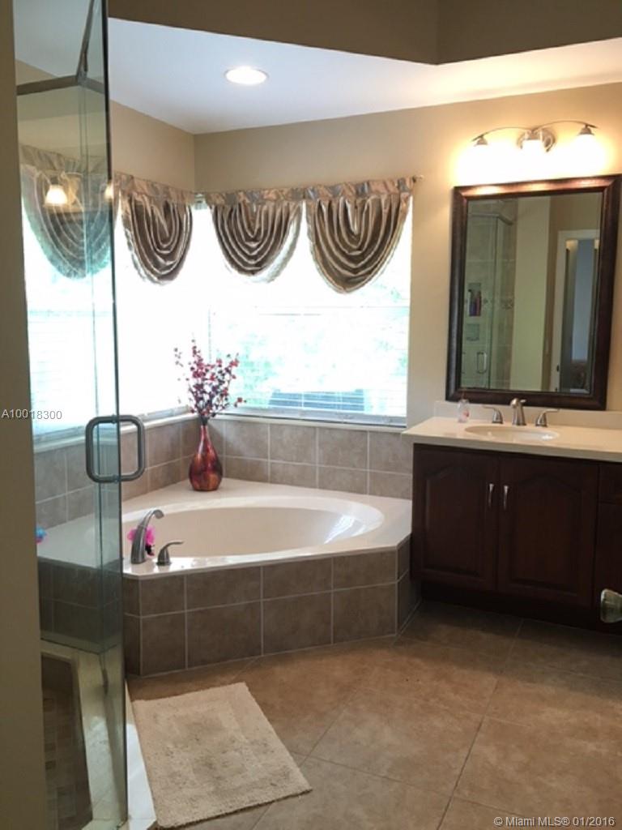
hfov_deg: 48.2
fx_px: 695
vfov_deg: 61.7
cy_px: 415
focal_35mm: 29
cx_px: 311
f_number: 2.2
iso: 32
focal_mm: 4.15
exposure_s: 1/15
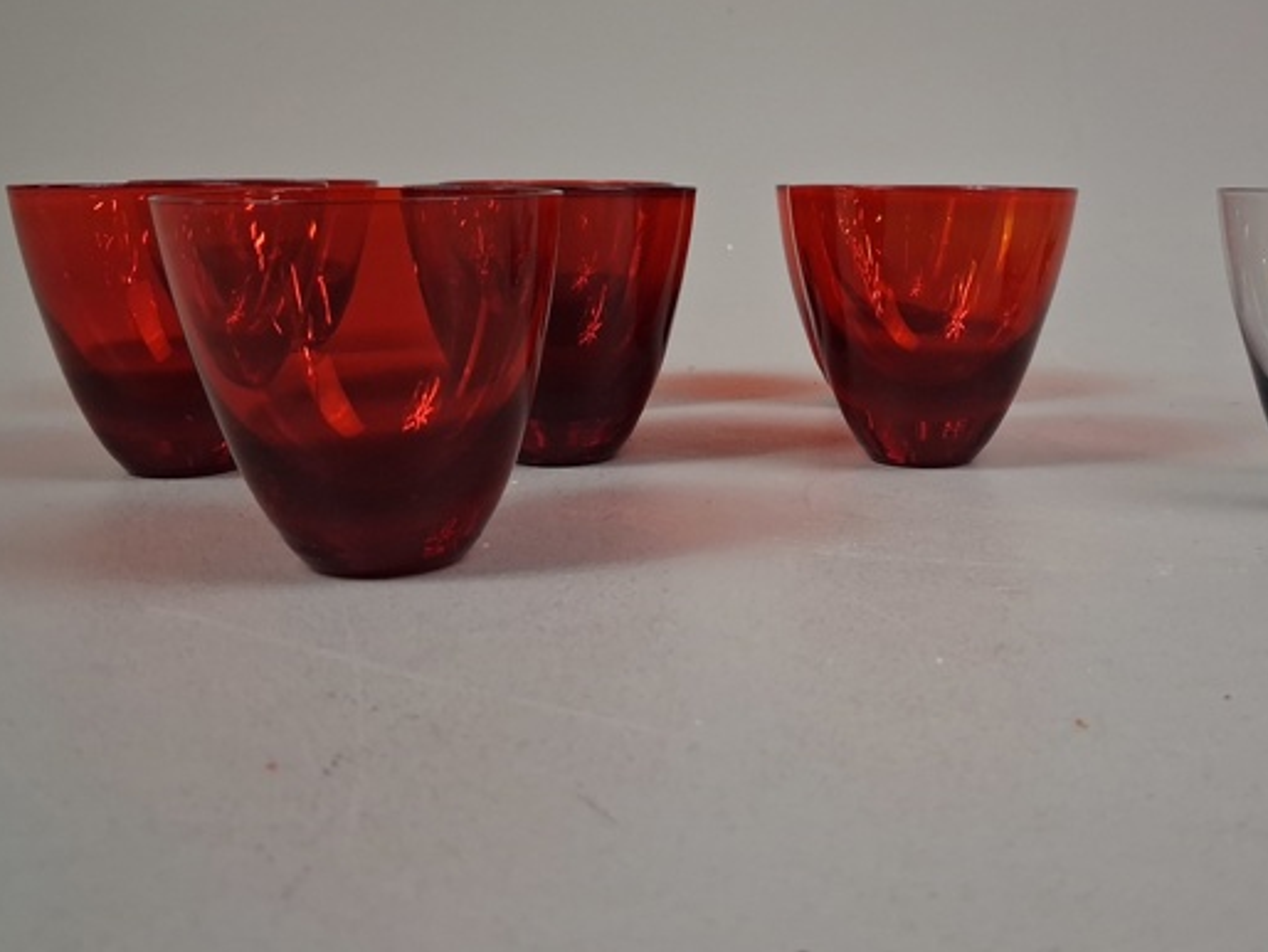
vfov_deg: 34.3
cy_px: 392
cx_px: 814
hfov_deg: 44.3
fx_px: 1539
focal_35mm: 42
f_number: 1.8
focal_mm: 4
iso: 400
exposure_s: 1/100
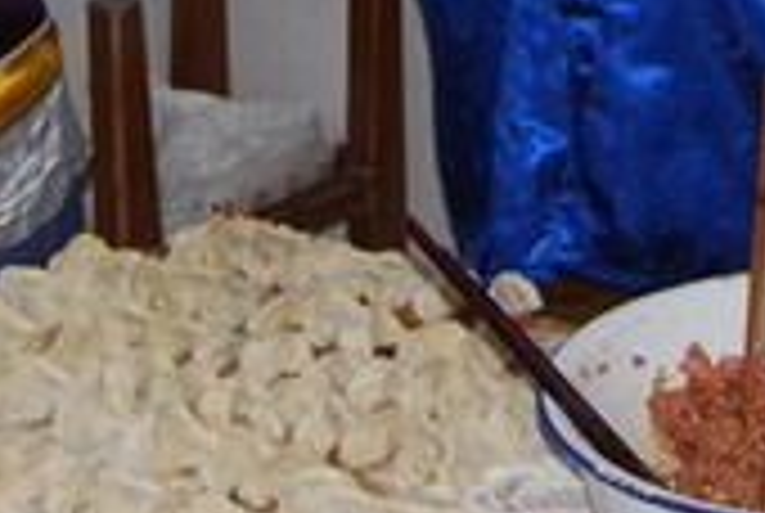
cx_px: 414
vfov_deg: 9.5
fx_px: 2895
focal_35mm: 136
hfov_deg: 15.1
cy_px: -472
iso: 200
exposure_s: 1/60
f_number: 3.8
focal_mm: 22
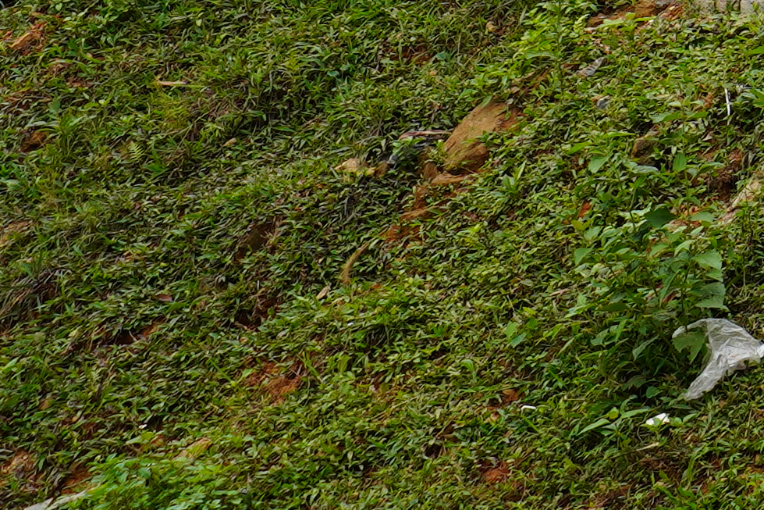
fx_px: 5073
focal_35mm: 239
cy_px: -983
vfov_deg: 5.4
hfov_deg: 7.5
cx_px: 2304
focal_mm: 39
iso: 100
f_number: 5
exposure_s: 1/80
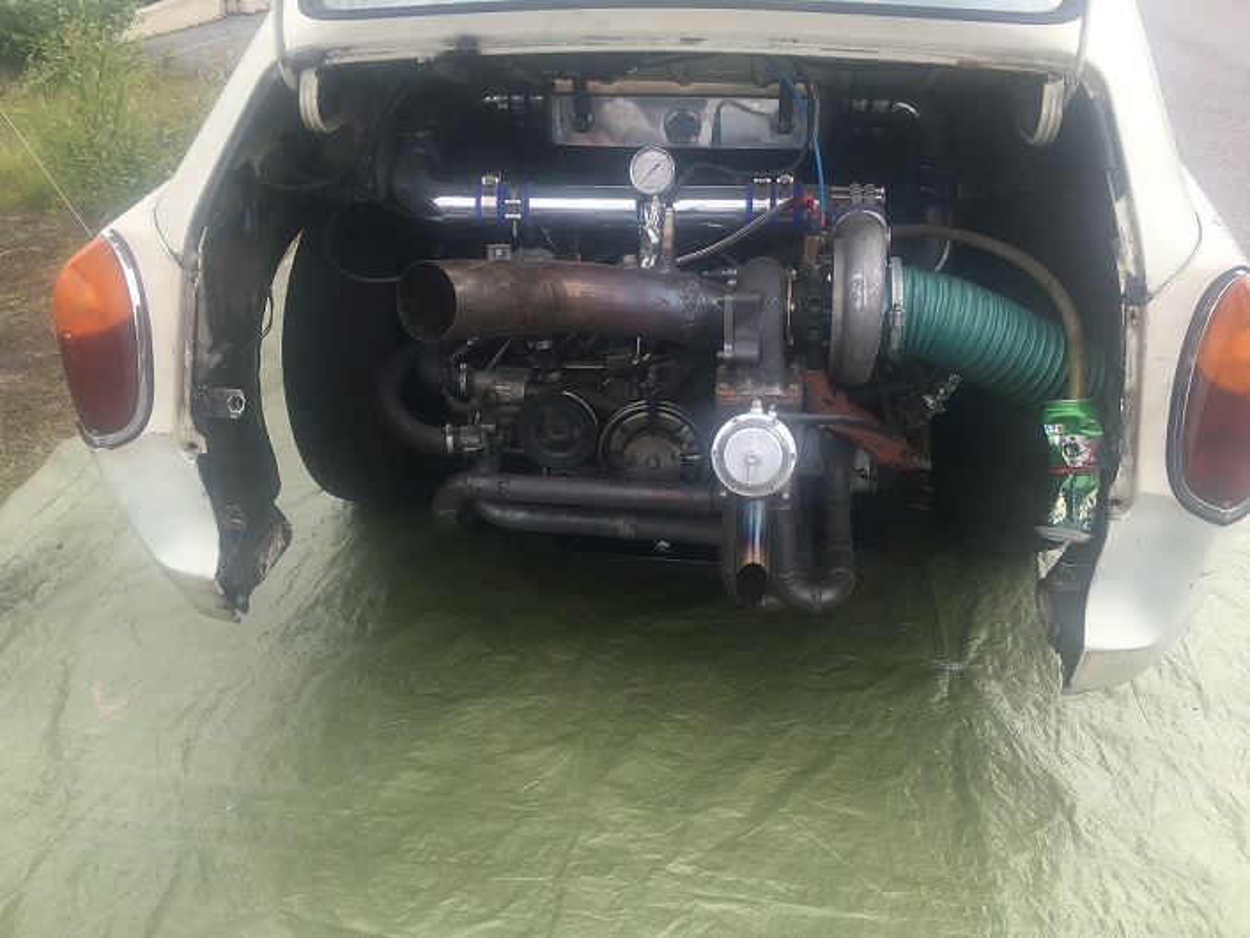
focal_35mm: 29
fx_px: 1048
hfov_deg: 61.6
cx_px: 625
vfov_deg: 48.3
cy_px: 469
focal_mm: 4.15
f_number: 2.2
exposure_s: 1/306
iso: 25
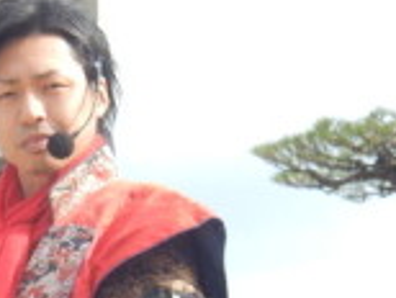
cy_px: 357
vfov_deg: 4.9
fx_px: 3472
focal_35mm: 303
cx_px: 90
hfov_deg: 6.5
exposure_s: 1/250
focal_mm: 20.9
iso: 140
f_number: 5.6
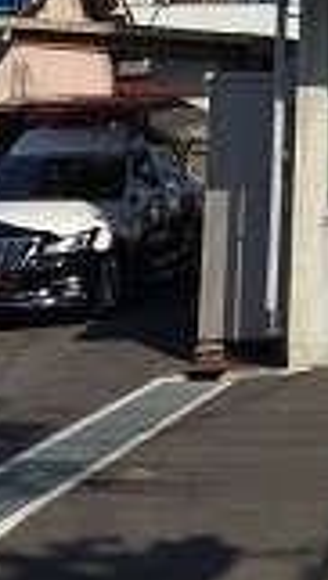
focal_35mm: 128
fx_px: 1972
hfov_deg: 9.0
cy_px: -225
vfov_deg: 15.7
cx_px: 624
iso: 32
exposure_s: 1/4950
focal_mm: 4.15
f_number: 2.2
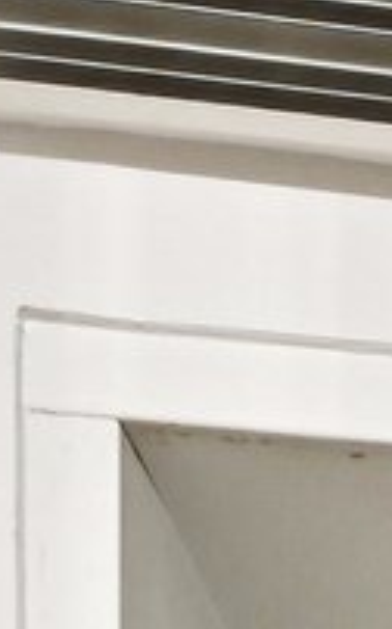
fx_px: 2482
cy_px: 1960
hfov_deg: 7.5
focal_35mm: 145
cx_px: 1300
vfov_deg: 10.1
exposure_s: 1/2.5
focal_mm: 14
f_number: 8
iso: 400
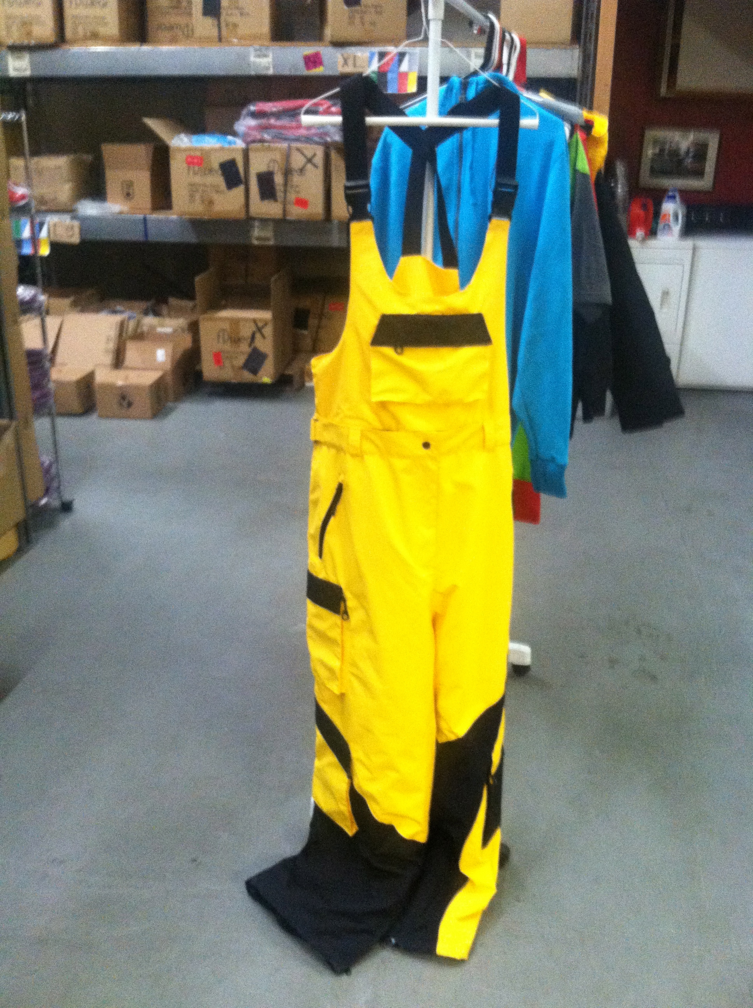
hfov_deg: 40.6
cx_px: 376
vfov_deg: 52.7
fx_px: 1018
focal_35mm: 35
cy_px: 504
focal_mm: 3.85
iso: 500
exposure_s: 1/15
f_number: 2.8
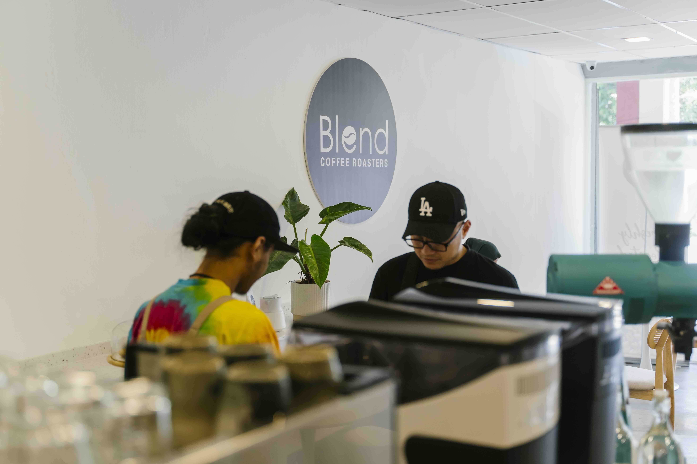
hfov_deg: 43.6
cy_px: 232
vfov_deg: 29.9
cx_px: 348
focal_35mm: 45
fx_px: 871
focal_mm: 45
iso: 640
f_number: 2.8
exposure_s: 1/250
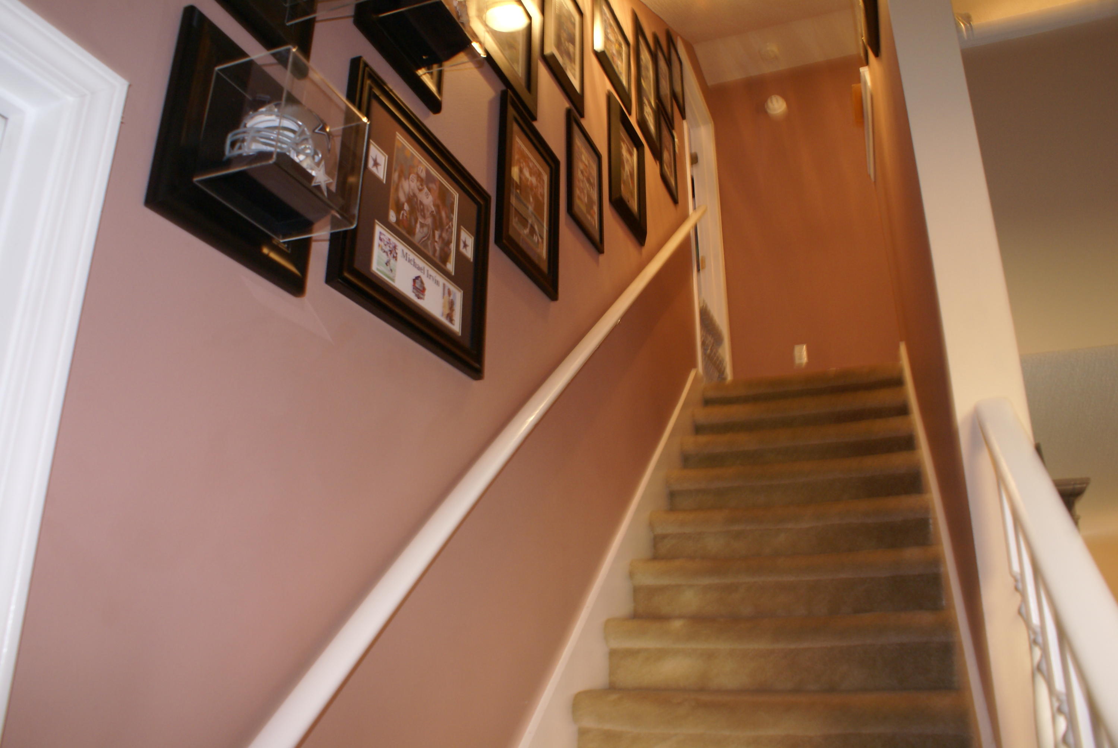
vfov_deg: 48.0
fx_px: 839
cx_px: 559
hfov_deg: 67.3
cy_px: 374
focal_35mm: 27
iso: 400
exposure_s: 1/4
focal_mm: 18
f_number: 5.6
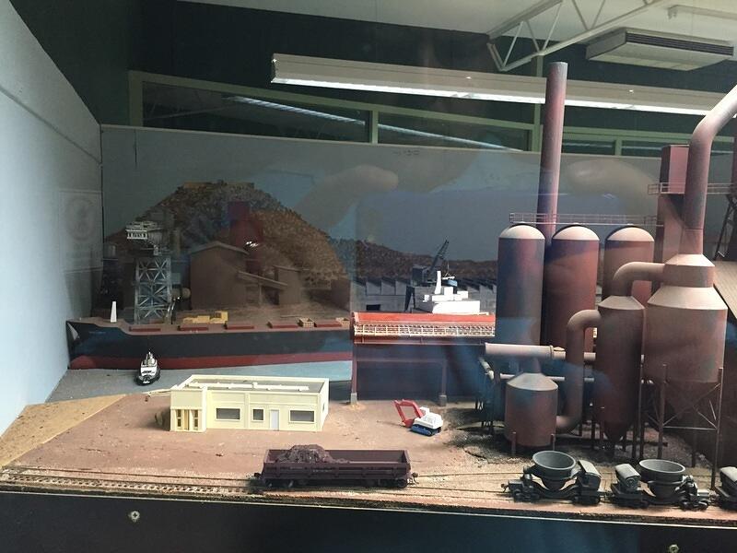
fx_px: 617
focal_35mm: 29
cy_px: 276
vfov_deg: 48.2
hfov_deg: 61.7
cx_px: 368
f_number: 2.2
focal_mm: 4.15
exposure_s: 1/20
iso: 250
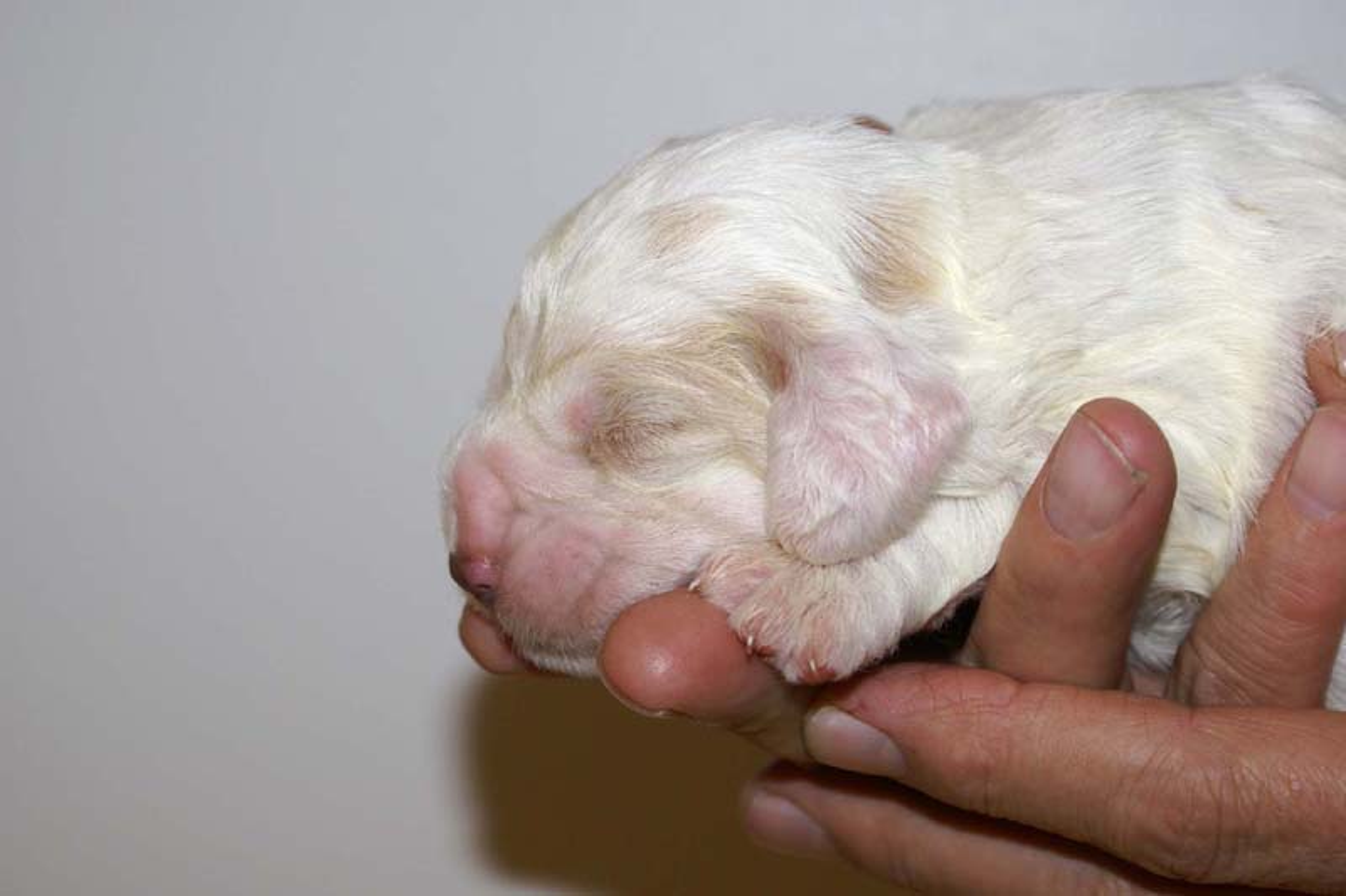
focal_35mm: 75
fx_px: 2803
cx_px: 673
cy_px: 448
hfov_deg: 27.0
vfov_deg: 18.2
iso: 400
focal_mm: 50
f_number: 5.6
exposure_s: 1/80
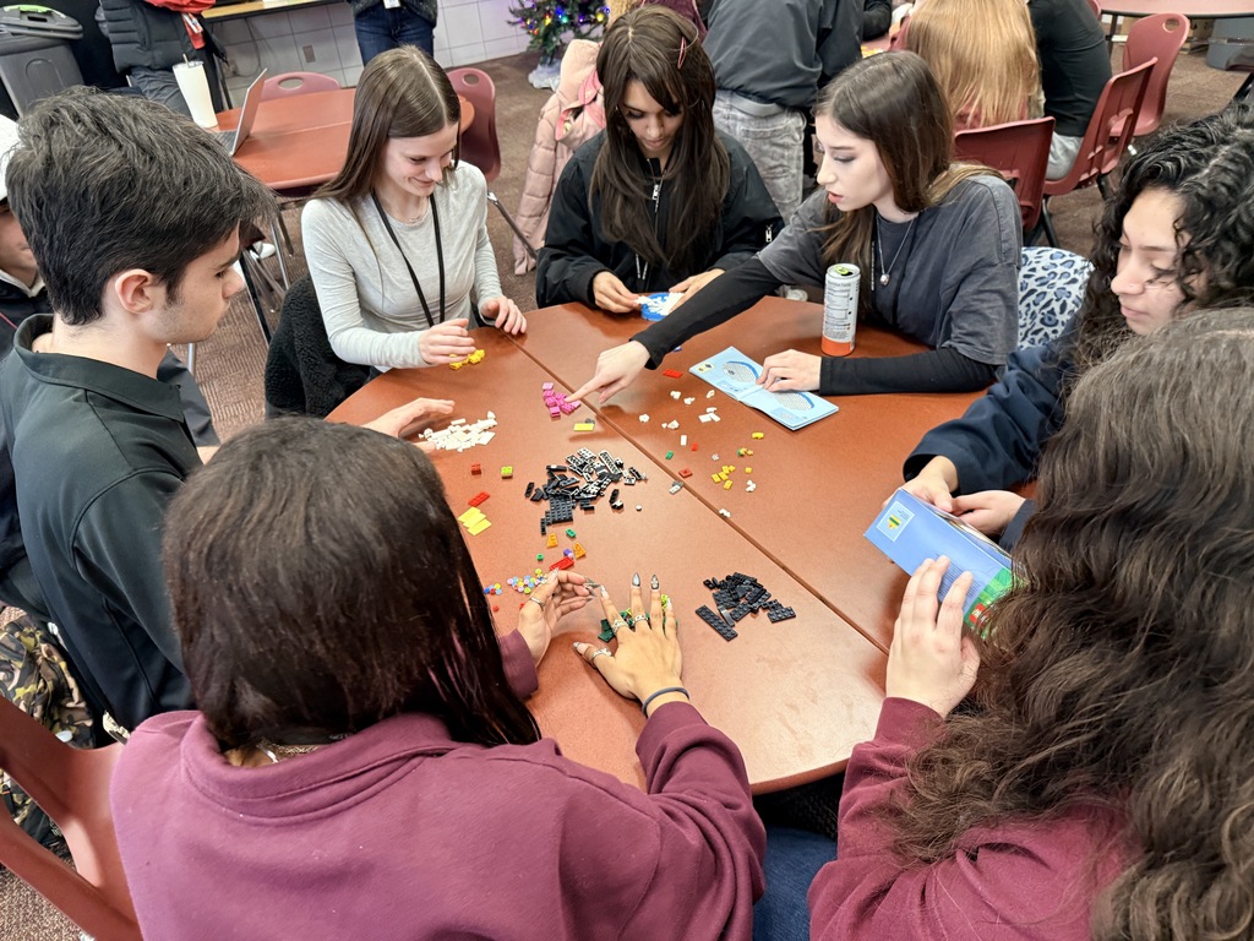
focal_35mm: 24
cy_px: 470
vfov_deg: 56.8
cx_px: 627
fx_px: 869
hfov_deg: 71.6
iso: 250
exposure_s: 1/60
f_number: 1.78
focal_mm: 6.76
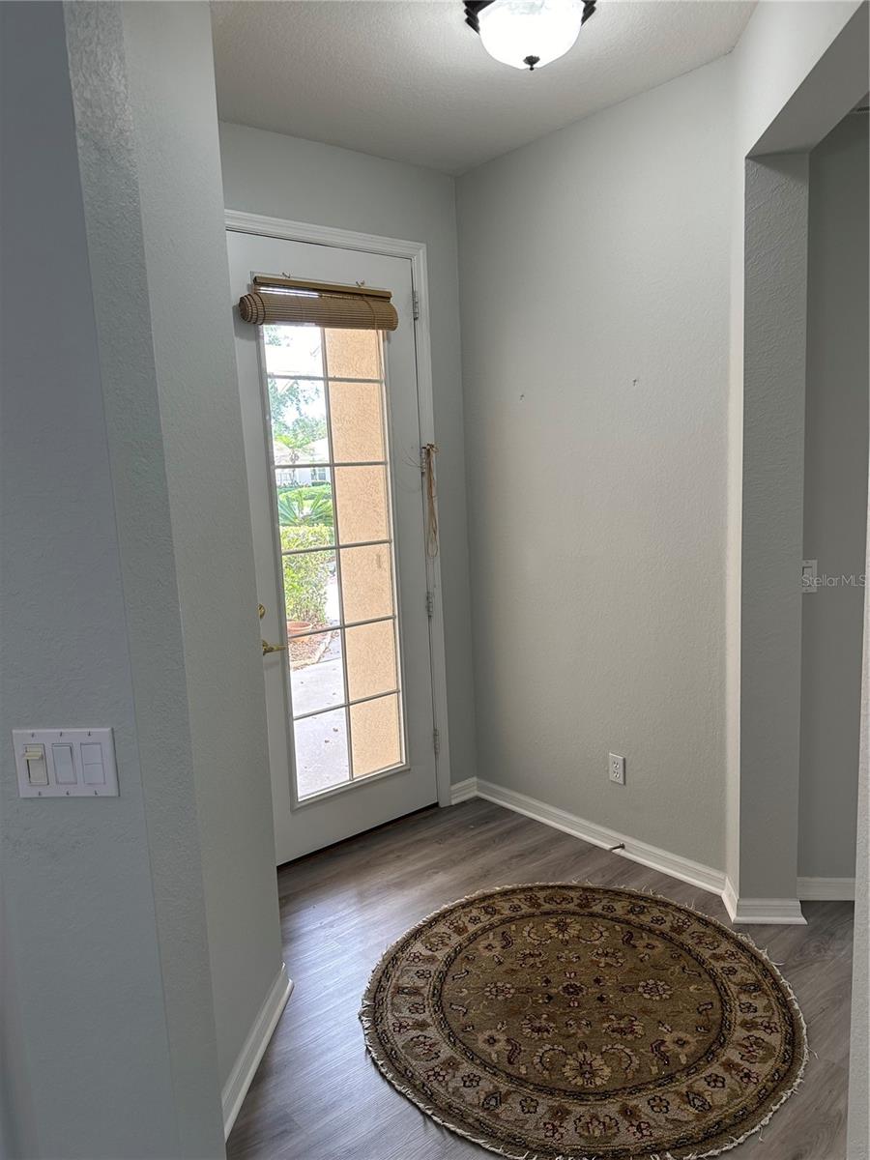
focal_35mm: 24
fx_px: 804
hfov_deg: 56.8
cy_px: 580
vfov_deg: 71.6
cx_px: 435
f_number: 1.78
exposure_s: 1/133
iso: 125
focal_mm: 6.86
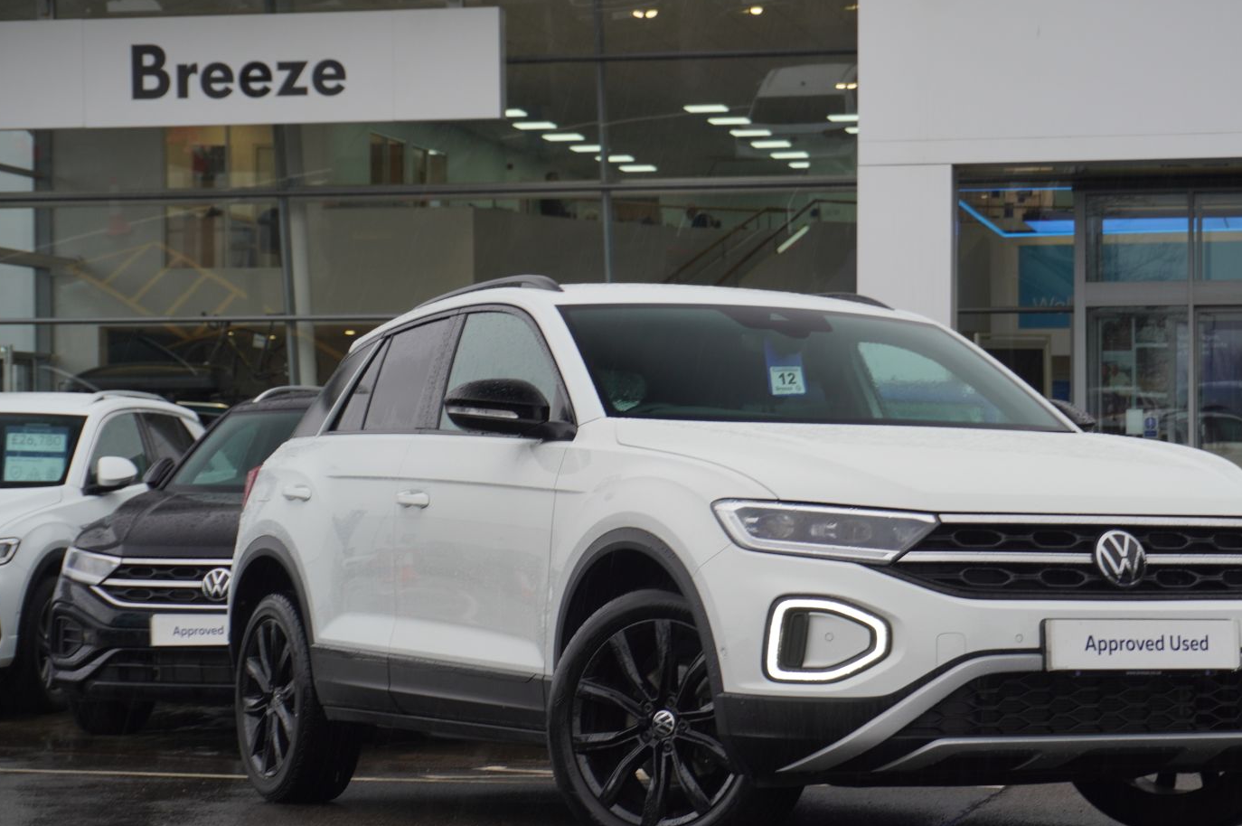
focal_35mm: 86
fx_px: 2950
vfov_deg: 15.9
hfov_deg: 23.8
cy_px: 455
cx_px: 710
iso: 160
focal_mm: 49
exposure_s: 1/80
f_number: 5.6
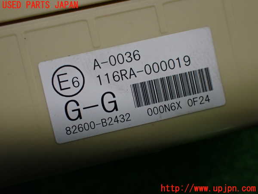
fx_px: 268
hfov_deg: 51.4
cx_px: 129
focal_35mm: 36
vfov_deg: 39.7
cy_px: 97
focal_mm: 6.37
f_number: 2.5
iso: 250
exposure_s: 1/160
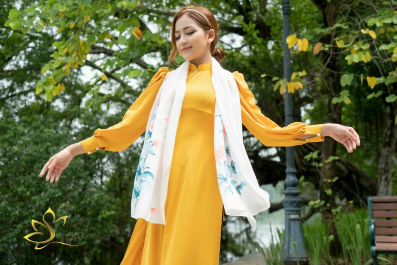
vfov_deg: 24.6
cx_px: 201
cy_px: 135
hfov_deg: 36.3
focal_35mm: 55
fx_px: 606
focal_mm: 51
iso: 100
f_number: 4
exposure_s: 1/400
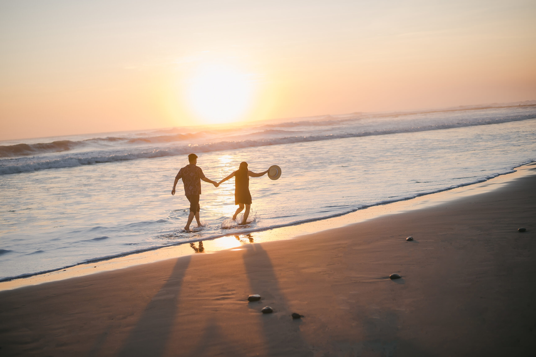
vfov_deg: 27.0
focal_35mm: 50
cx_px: 268
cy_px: 178
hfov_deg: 39.6
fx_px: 744
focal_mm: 50
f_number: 2.2
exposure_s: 1/1000
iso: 125
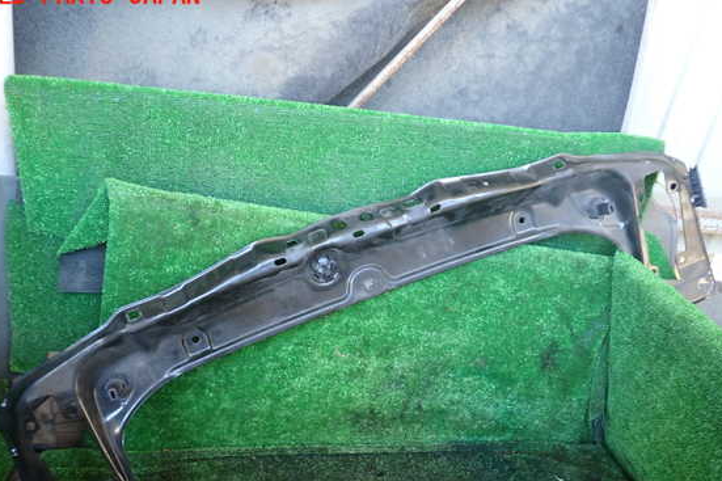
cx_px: 355
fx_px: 682
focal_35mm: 34
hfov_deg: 55.8
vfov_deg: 38.8
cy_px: 274
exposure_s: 1/30
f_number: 2.3
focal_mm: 5.4
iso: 320
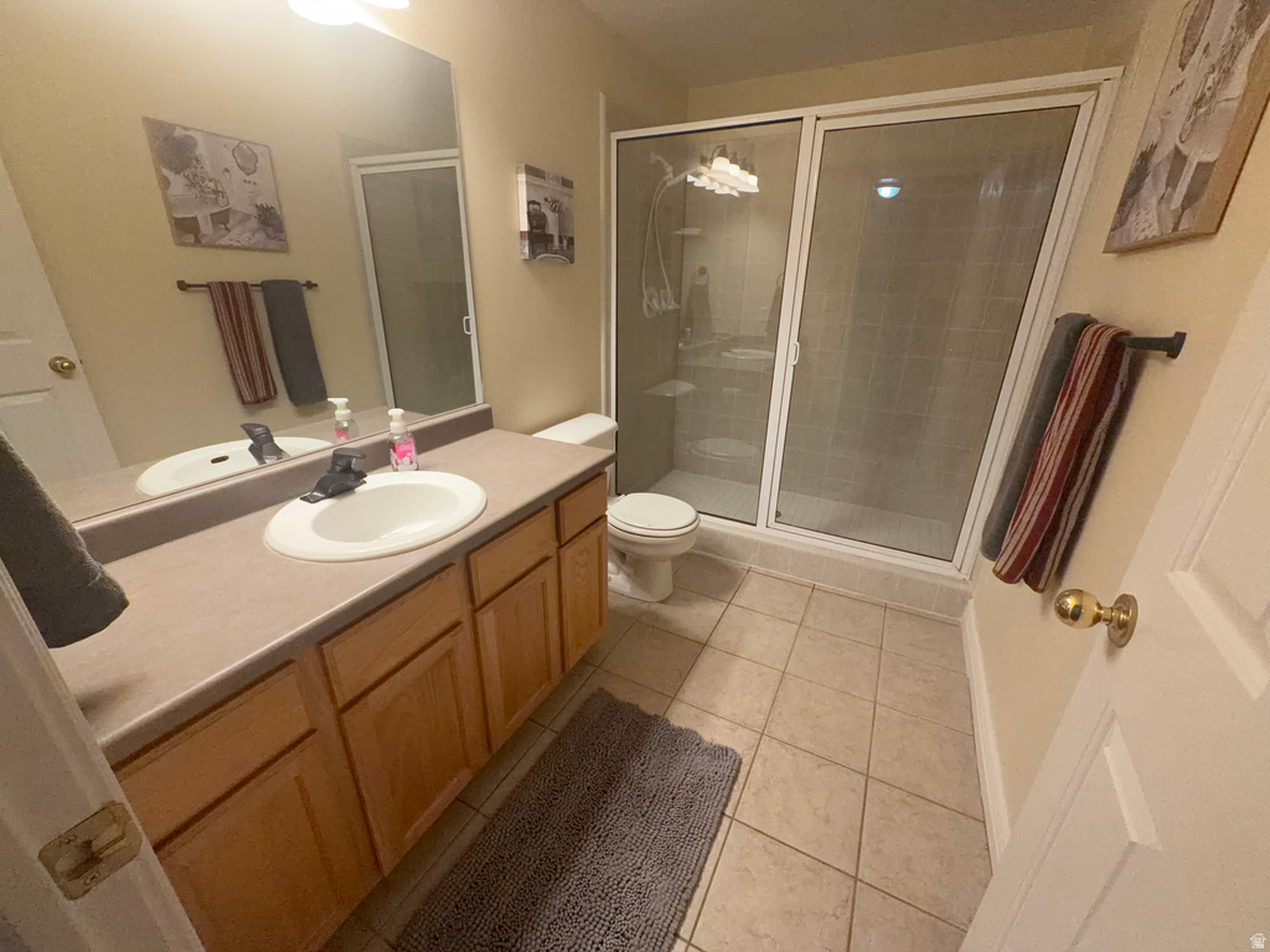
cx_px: 635
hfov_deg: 102.1
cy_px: 476
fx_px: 514
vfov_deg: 85.7
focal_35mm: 14
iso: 400
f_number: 2.2
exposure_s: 1/100
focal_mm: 2.22
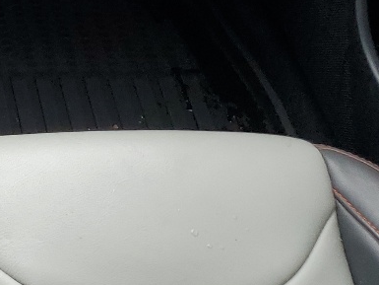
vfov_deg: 13.2
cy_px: -99
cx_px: -340
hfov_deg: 15.3
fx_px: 1183
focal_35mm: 108
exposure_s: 1/167
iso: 50
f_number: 1.5
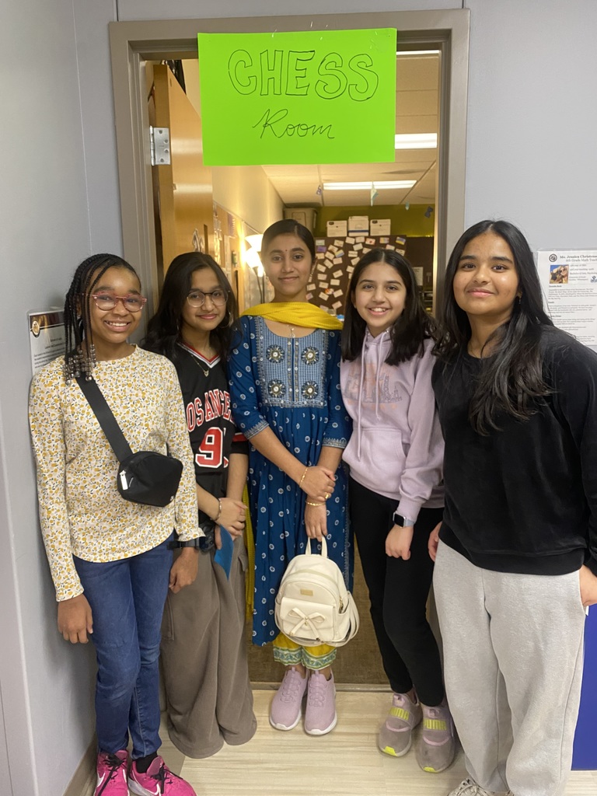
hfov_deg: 53.1
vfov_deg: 67.3
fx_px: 598
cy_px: 398
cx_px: 298
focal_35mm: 26
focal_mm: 4.25
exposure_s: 1/54
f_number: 1.8
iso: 320
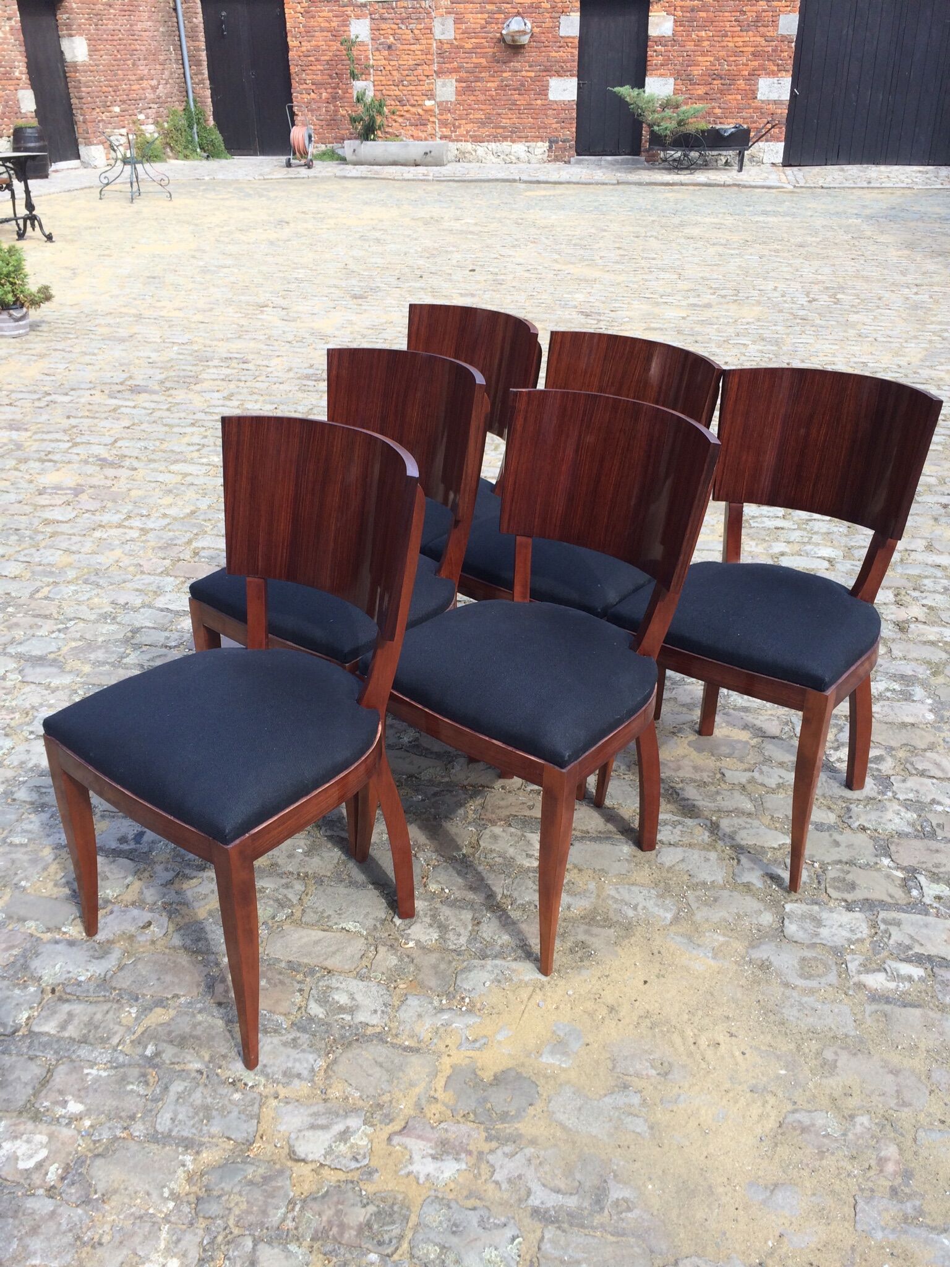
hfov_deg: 48.2
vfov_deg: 61.7
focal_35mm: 29
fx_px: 1061
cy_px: 634
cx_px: 475
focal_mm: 4.15
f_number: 2.2
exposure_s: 1/466
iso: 32
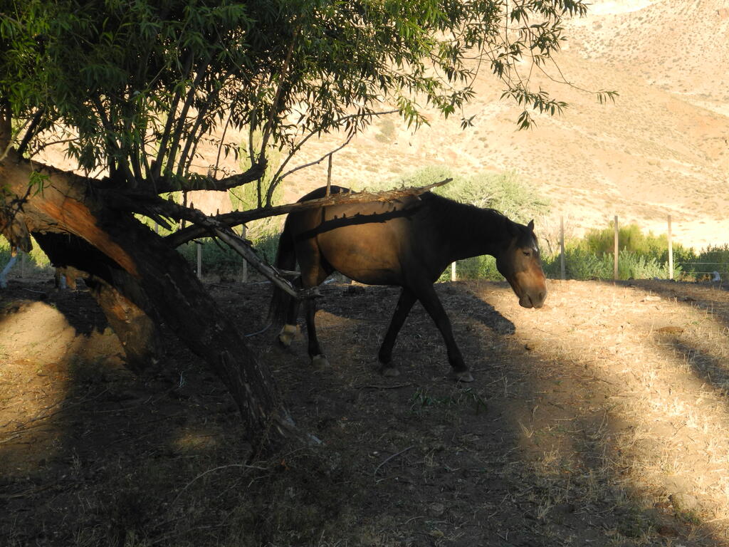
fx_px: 2211
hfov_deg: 18.7
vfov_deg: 14.1
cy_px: 274
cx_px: 364
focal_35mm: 105
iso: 100
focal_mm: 22.5
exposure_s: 1/160
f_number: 4.5
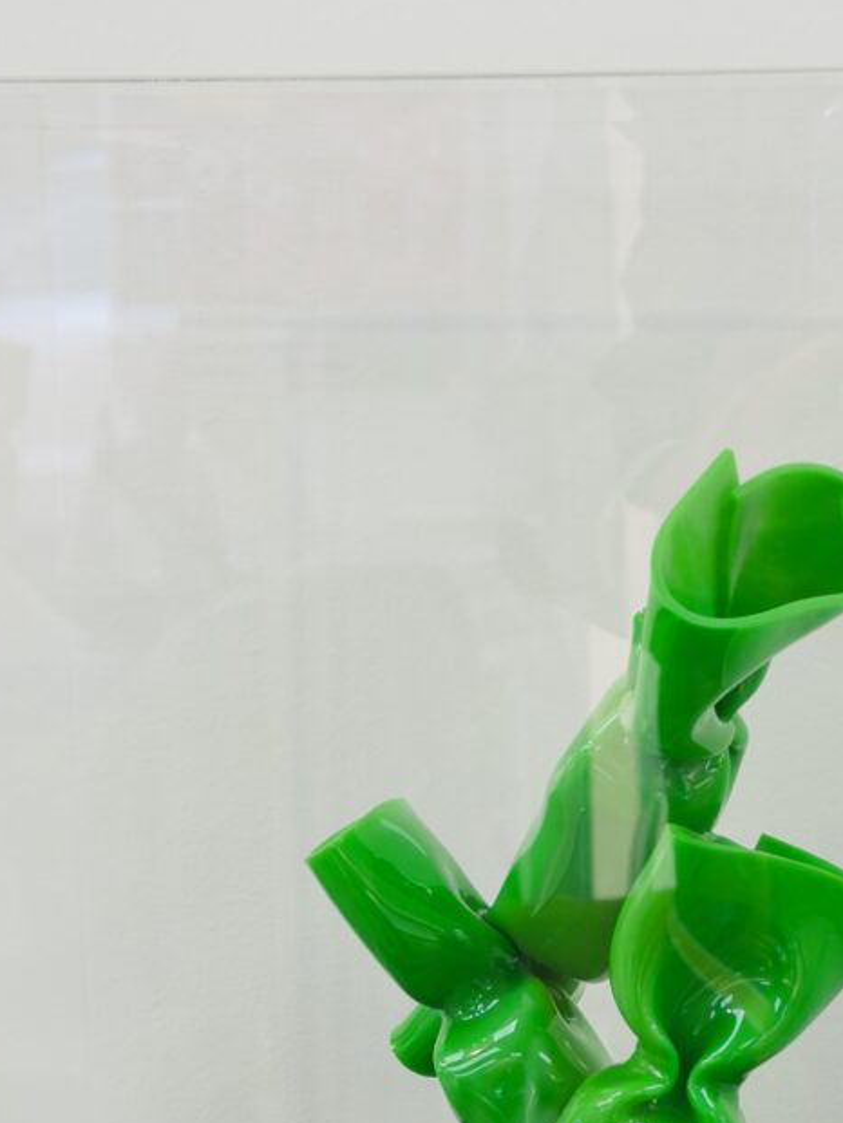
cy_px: 1052
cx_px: 564
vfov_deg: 18.7
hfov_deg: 14.3
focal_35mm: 103
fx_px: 3343
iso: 50
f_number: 1.78
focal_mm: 6.76
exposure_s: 1/121
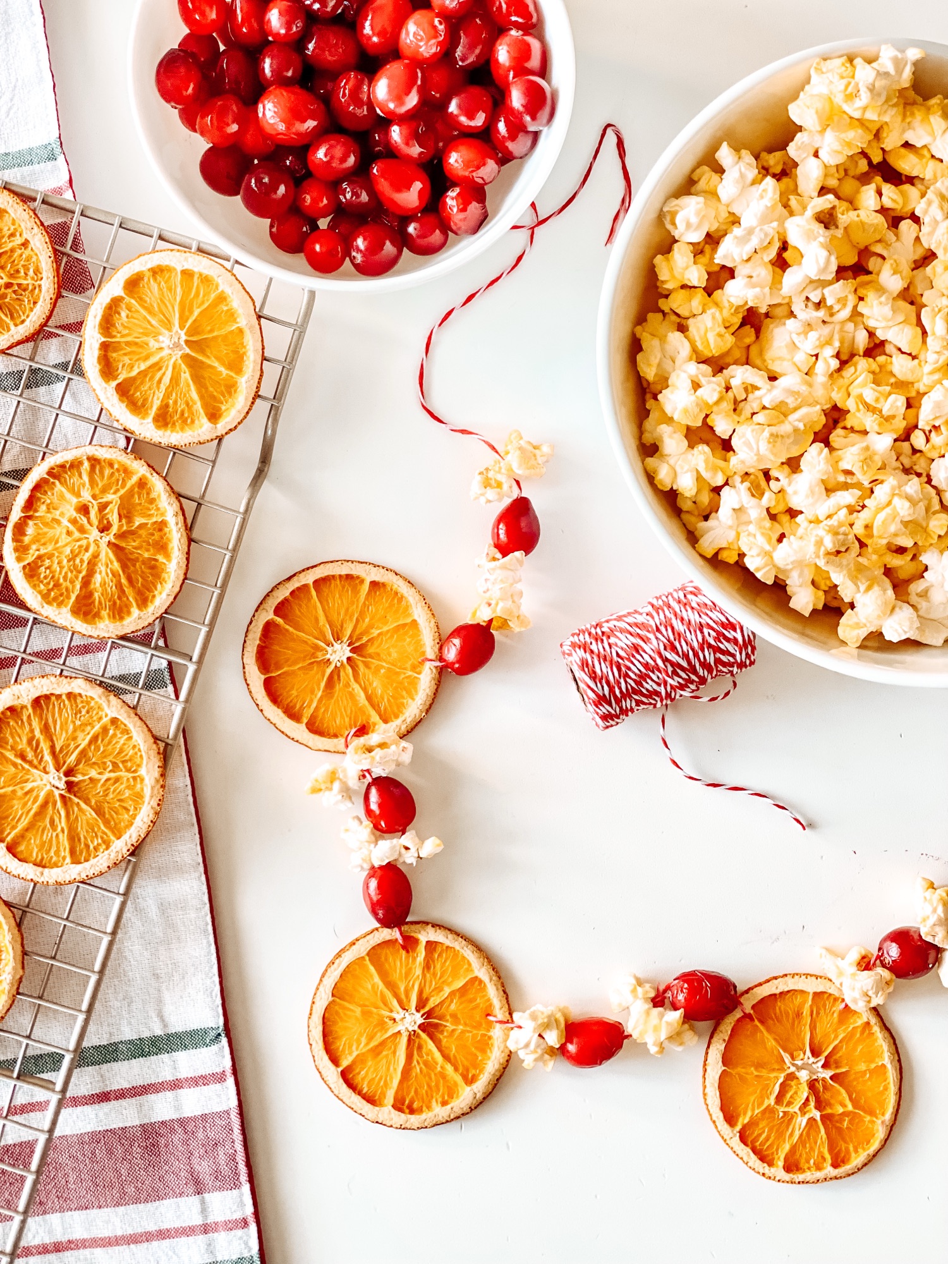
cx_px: 474
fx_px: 1899
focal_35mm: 52
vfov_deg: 36.8
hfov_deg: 28.0
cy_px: 632
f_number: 2
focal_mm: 6
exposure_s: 1/40
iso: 125
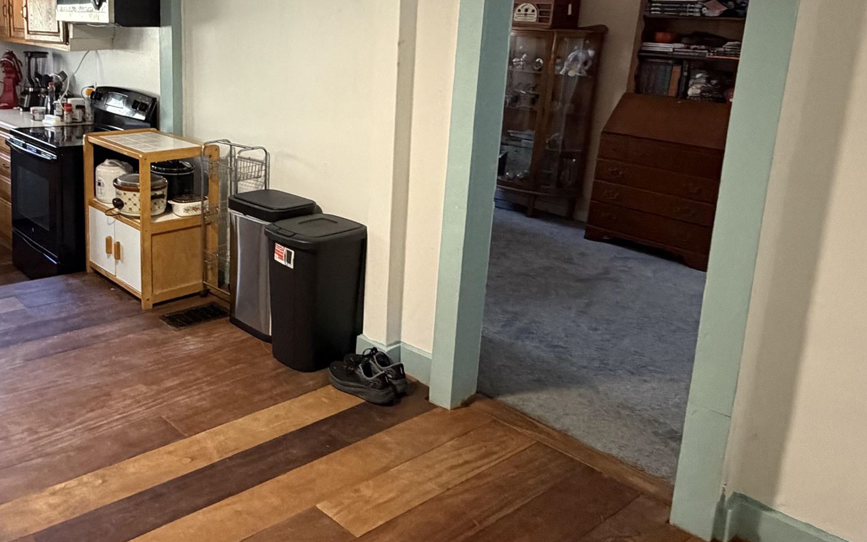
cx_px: 216
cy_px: 165
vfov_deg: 38.8
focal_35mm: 32
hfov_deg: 56.7
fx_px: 756
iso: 640
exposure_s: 1/60
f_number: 2.2
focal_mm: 2.22
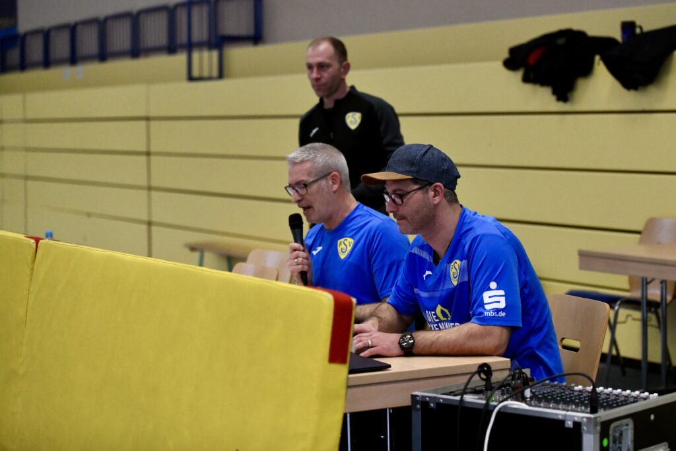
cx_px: 338
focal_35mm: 70
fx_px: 1315
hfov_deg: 28.8
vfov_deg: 19.5
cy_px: 226
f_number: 2.8
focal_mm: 70
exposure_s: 1/1600
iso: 8000
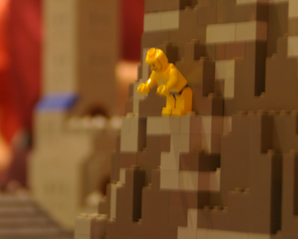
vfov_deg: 9.1
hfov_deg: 11.3
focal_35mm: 170
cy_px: 89
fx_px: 1499
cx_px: 150
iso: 800
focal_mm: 80
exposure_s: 1/6
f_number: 6.7
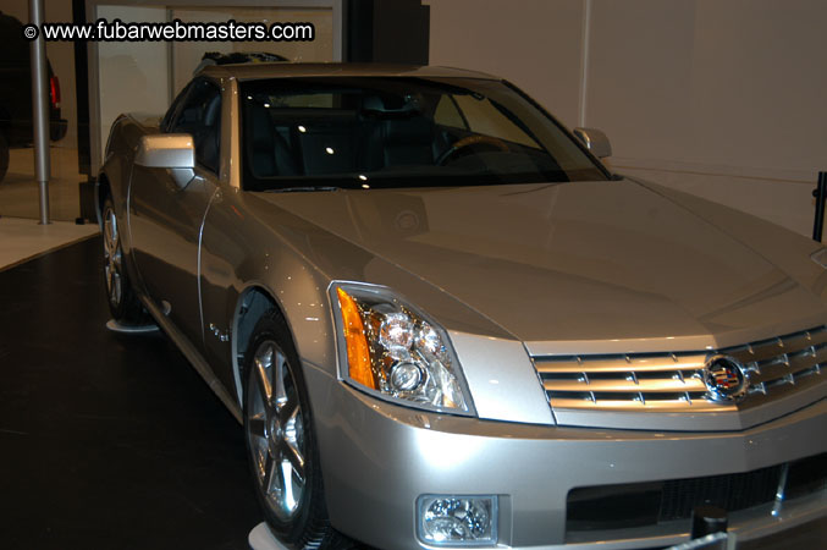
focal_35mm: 51
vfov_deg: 26.4
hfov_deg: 38.9
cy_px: 275
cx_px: 414
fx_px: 1170
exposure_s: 1/60
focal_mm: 34
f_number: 5
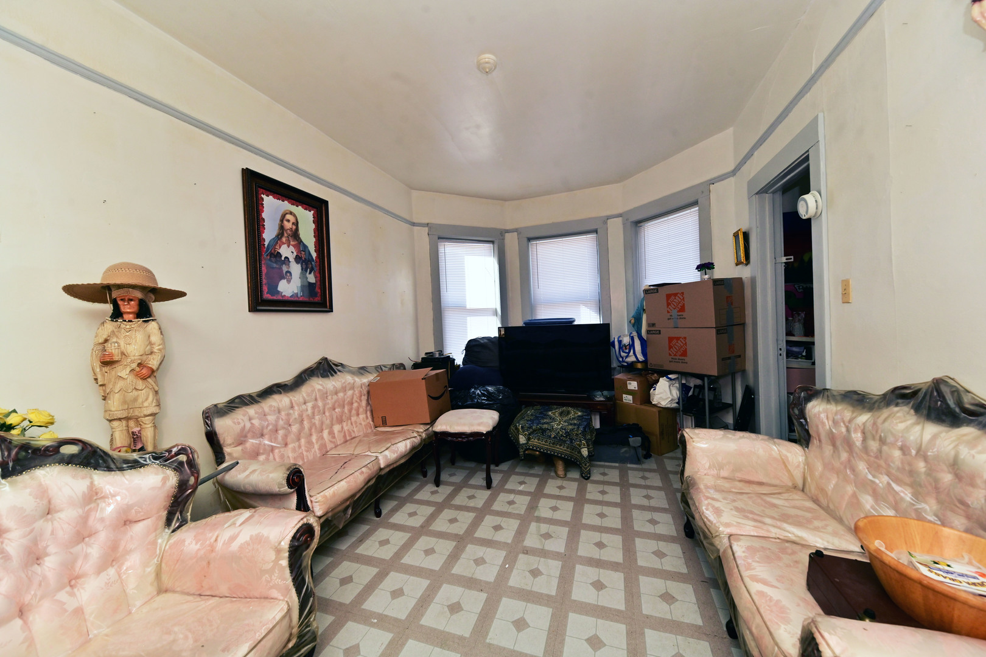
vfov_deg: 90.0
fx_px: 329
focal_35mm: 12
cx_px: 493
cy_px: 328
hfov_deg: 112.6
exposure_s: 1/160
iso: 320
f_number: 8
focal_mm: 12
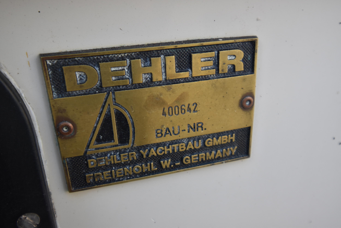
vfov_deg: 43.7
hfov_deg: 61.9
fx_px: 284
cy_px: 114
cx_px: 170
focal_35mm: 30
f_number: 6.3
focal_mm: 20
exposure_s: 1/125
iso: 400
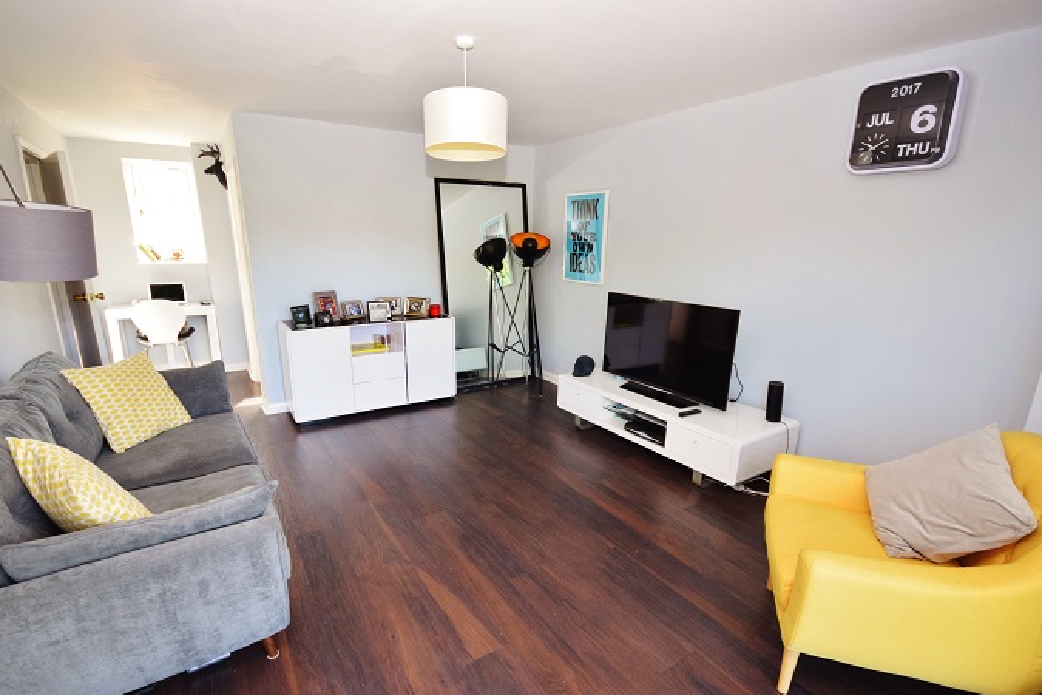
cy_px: 368
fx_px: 463
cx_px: 502
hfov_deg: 96.7
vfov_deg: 73.7
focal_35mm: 16
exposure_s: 1/80
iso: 800
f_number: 4
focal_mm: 10
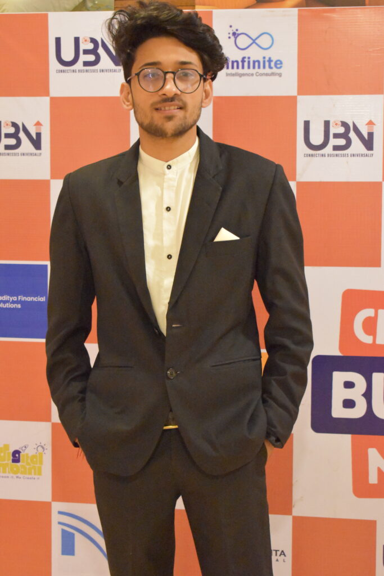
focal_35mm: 68
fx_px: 1080
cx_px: 192
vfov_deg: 29.9
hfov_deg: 20.2
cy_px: 288
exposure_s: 1/100
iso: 12800
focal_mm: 45
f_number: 5
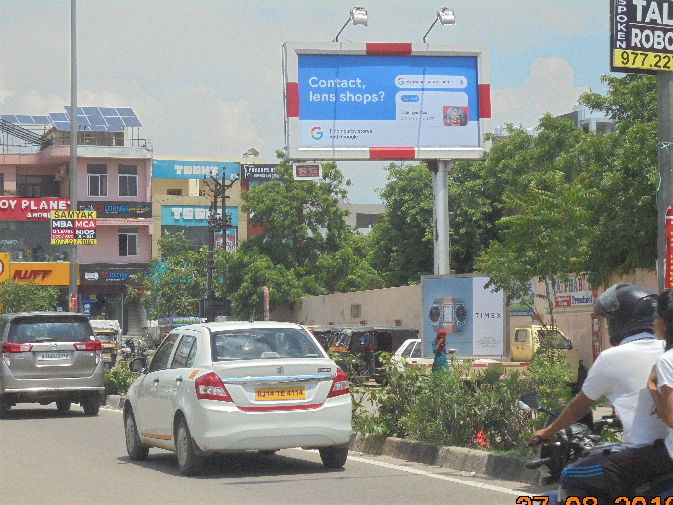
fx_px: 1614
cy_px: 252
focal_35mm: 83
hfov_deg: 23.6
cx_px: 336
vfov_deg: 17.8
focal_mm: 14.9
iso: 100
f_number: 6.7
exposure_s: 1/320
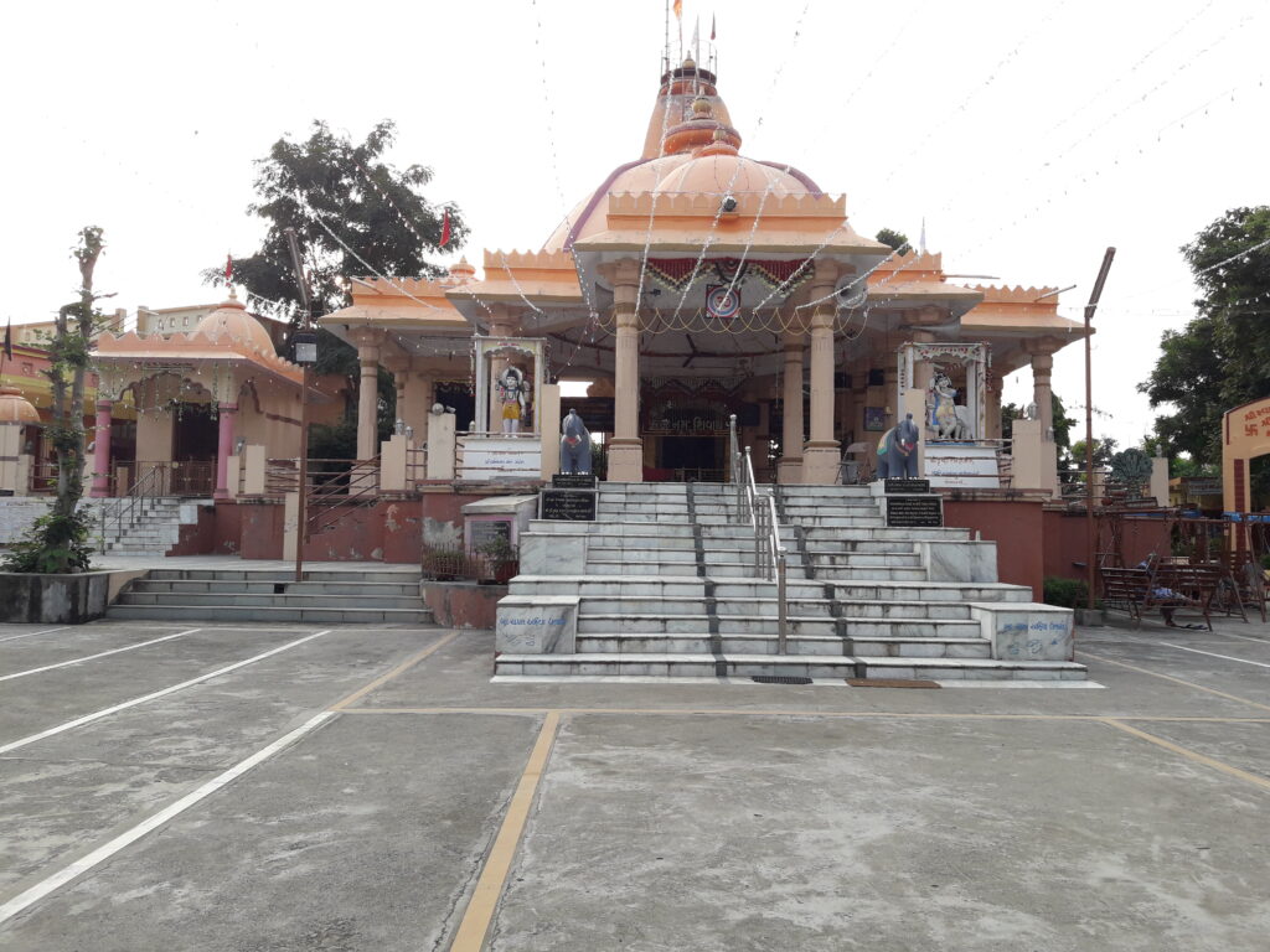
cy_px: 476
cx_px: 635
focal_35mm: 28
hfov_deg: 63.4
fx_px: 1027
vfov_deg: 49.7
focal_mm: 3.7
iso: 40
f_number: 1.9
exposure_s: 1/336
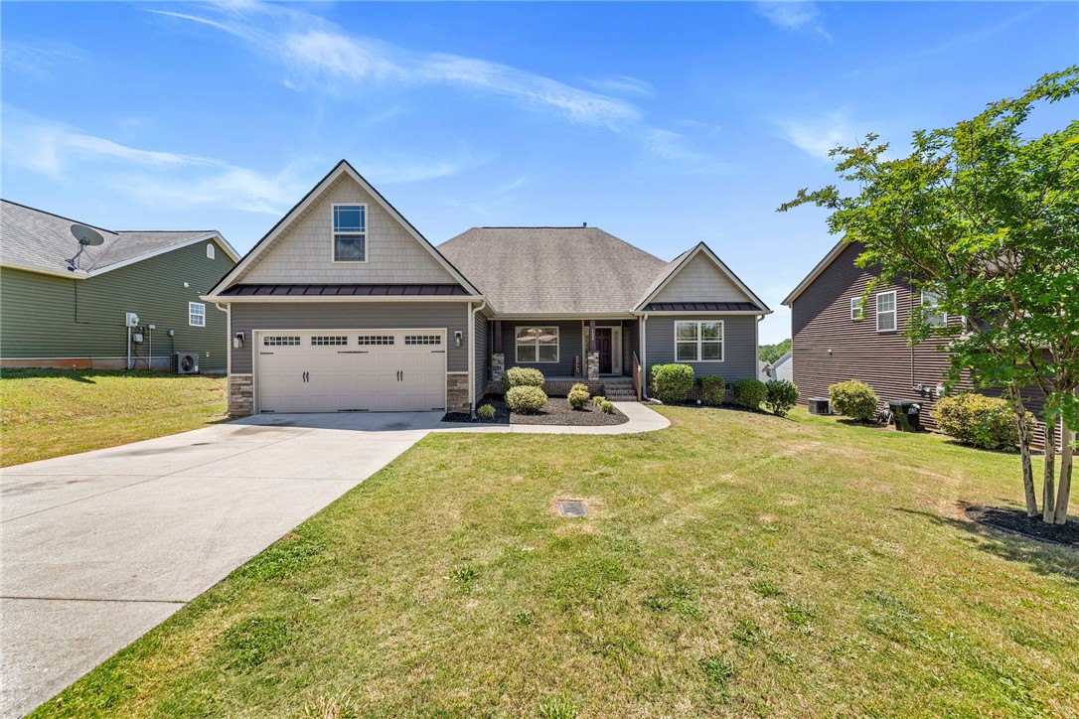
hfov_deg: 104.3
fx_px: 420
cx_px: 540
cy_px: 360
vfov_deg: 81.2
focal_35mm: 14
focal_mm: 14
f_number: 6.3
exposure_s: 1/250
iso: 100
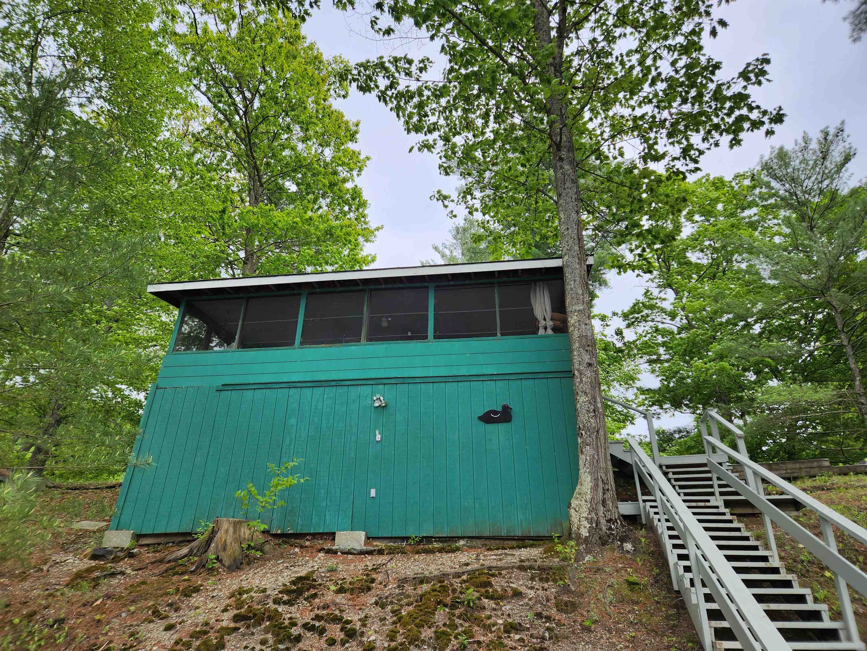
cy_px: 326
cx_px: 434
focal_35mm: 23
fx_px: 576
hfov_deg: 73.9
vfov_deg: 58.9
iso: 20
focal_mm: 5.4
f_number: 1.8
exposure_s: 1/970
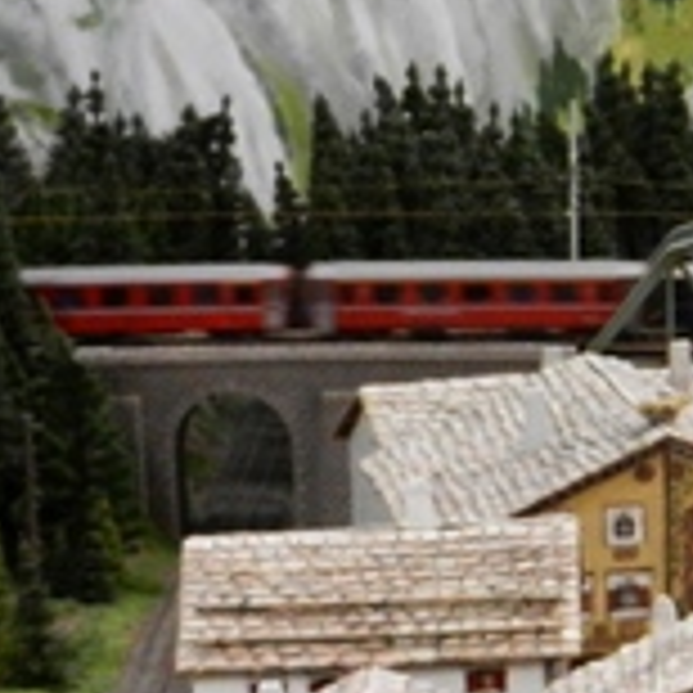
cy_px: 126
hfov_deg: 7.7
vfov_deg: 7.9
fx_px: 4983
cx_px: 1251
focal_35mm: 220
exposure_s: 1/30
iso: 640
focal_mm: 10.9
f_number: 4.5
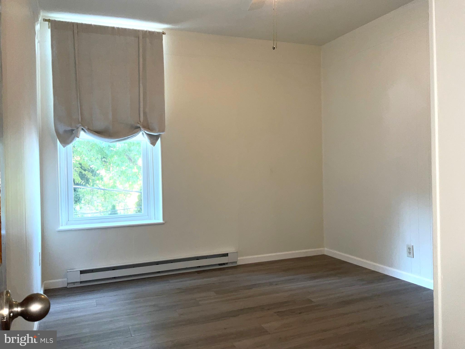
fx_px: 390
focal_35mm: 29
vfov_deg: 48.2
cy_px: 174
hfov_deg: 61.7
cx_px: 232
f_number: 1.8
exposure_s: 1/60
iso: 25
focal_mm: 3
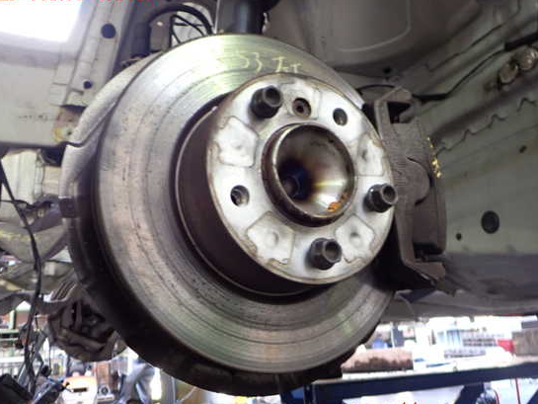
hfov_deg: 55.3
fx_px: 513
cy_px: 203
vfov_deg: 43.0
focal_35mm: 33
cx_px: 268
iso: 250
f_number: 2.3
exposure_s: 1/30
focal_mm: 5.4
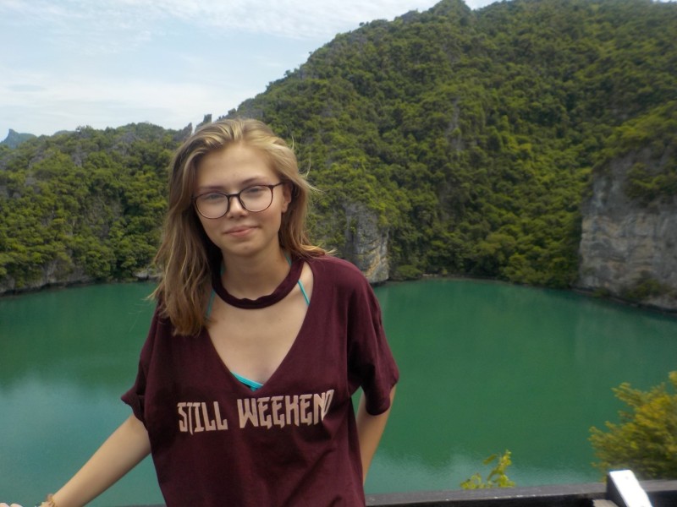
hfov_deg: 60.0
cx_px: 338
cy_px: 254
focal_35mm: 30
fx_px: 587
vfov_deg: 46.8
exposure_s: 1/1000
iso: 125
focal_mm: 4.1
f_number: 3.3
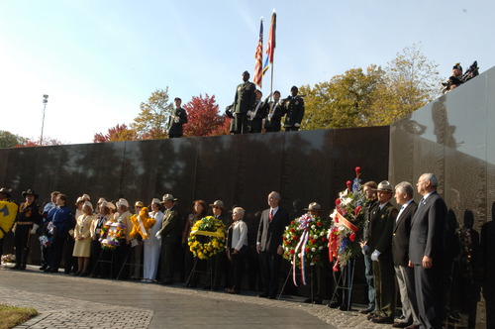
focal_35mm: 39
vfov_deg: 34.1
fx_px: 536
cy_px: 164
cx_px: 248
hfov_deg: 49.6
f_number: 13
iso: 400
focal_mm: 26
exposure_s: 1/160
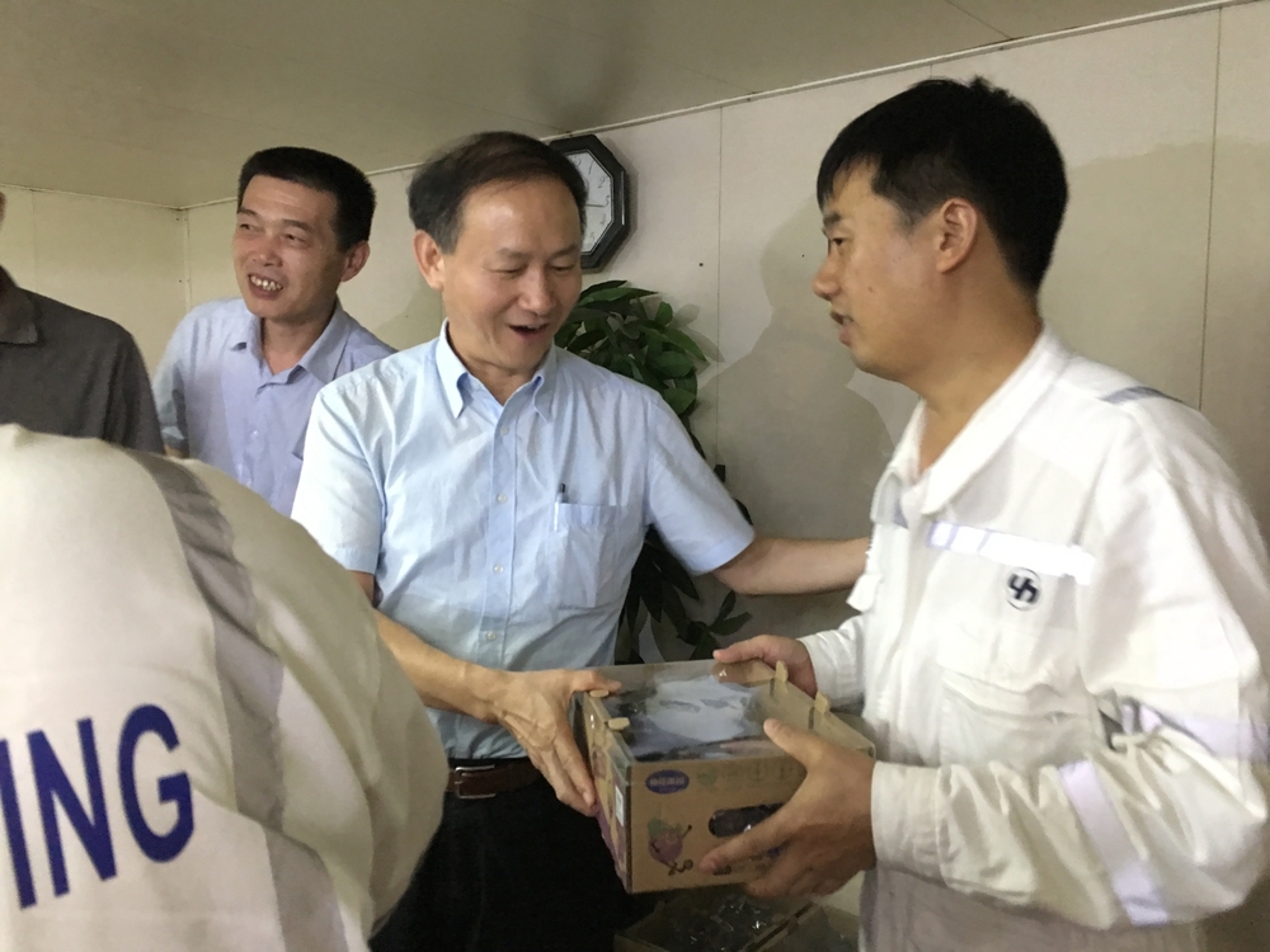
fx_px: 1064
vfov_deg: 48.2
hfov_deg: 61.7
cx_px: 635
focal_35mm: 29
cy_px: 476
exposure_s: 1/4
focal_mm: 4.15
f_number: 2.2
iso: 125
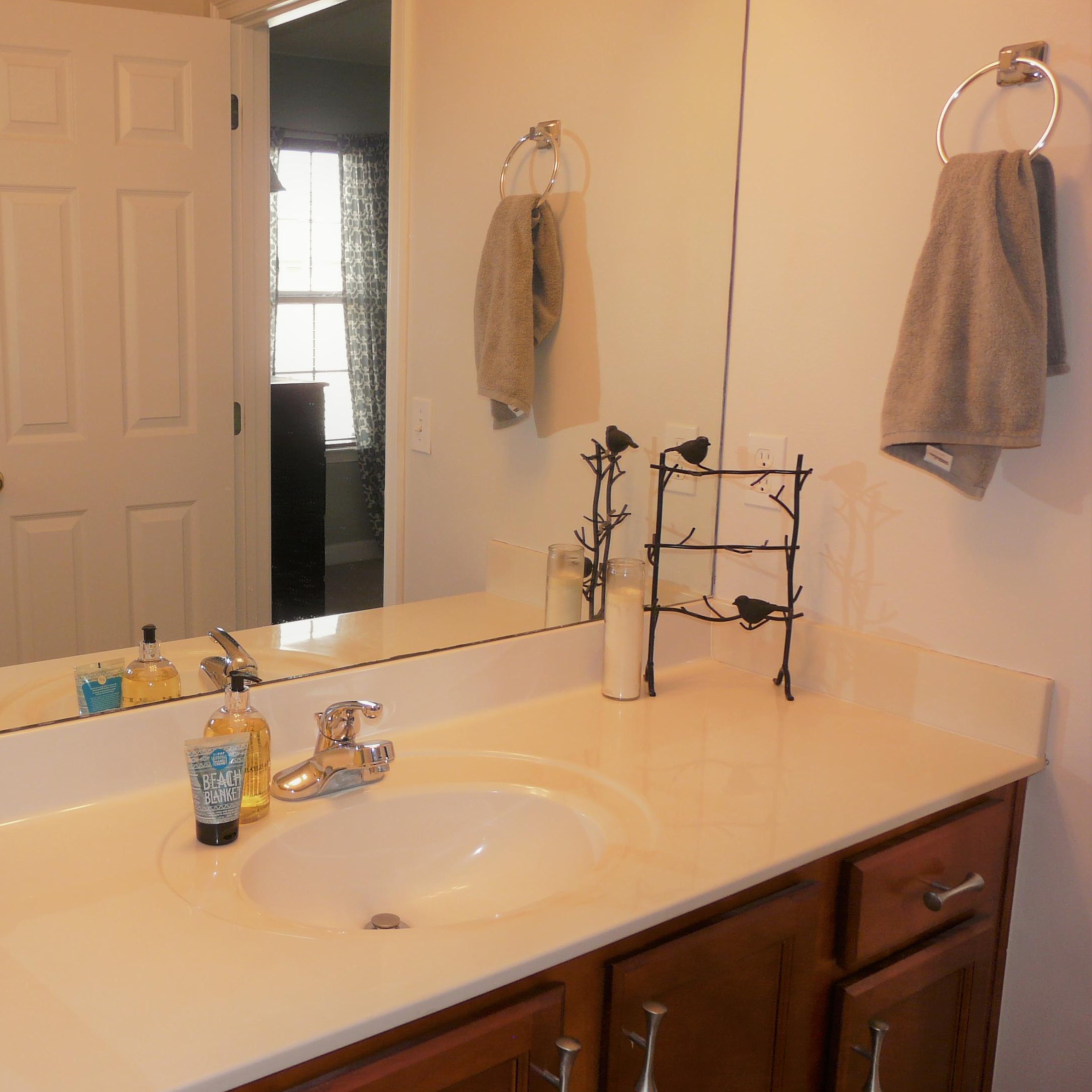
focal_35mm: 34
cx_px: 343
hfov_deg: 47.5
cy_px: 536
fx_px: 1213
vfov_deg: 48.4
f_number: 2.8
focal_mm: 4.6
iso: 100
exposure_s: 1/30
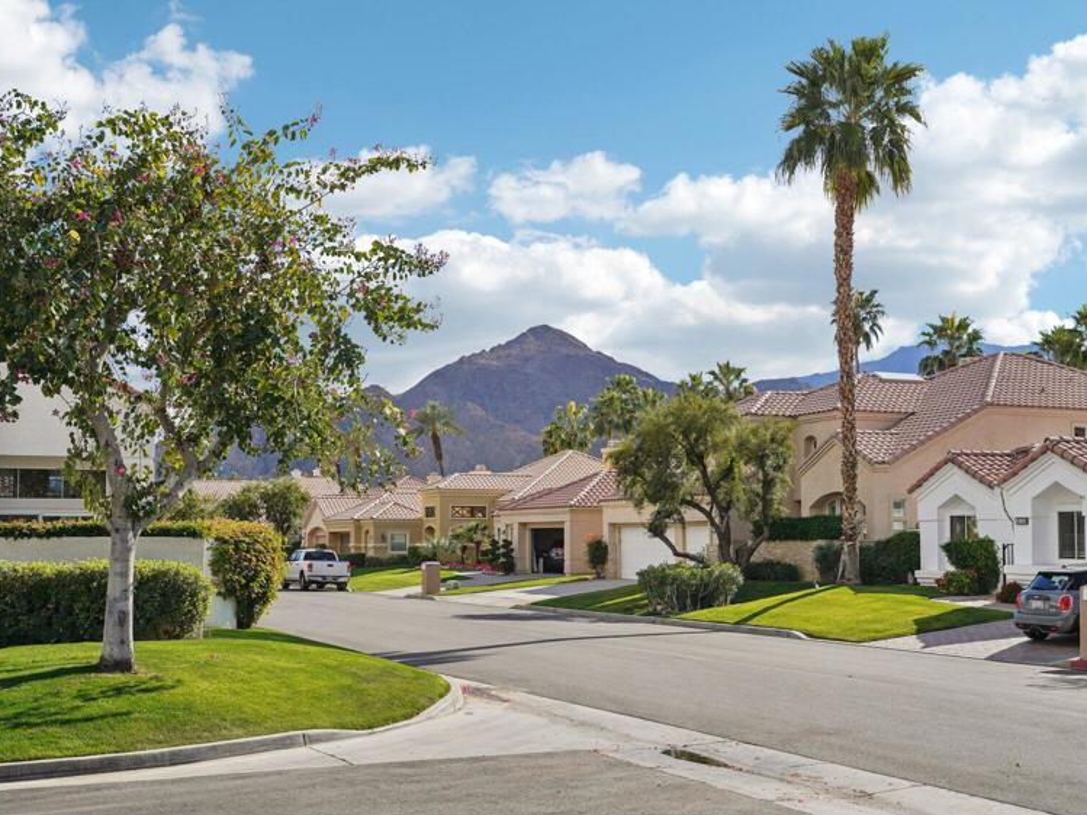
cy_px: 425
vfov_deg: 31.5
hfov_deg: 41.2
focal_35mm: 46
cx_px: 543
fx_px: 1445
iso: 100
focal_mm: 35
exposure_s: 1/400
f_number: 9
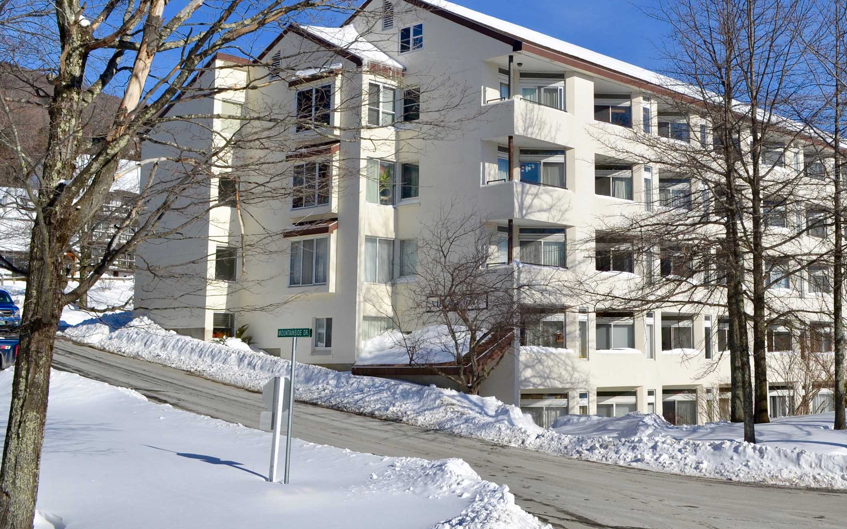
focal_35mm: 49
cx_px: 574
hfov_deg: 40.5
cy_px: 181
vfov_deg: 26.2
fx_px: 1131
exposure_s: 1/320
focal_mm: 22
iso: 100
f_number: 9
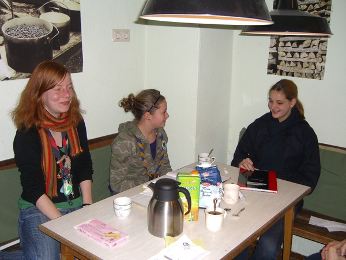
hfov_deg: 49.0
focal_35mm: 38
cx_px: 173
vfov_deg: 37.7
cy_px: 130
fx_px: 380
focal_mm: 7.9
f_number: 2.8
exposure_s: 1/60
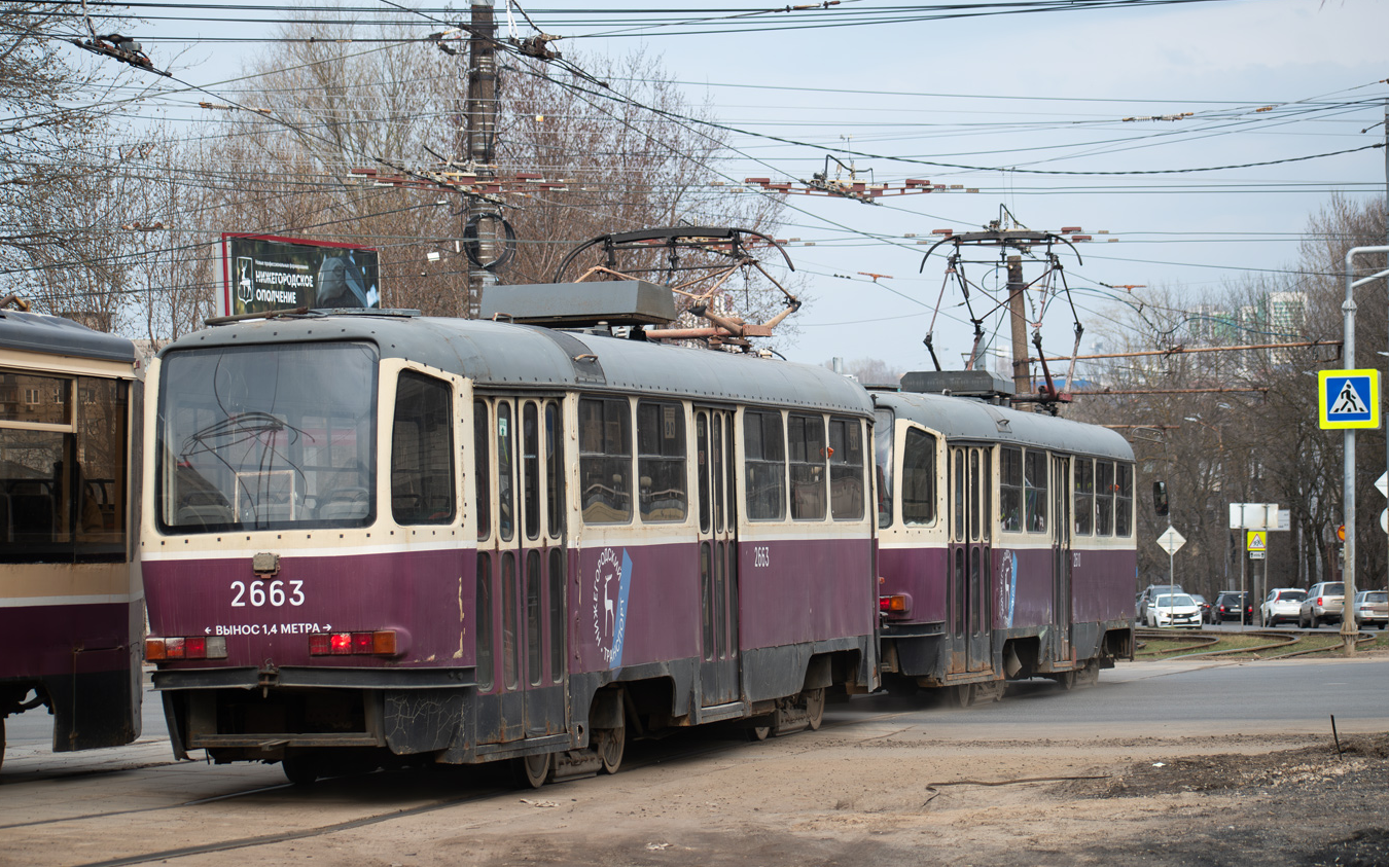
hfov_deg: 18.8
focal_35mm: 111
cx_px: 681
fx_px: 4201
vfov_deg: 11.8
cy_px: 427
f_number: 4.5
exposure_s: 1/500
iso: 160
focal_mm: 70
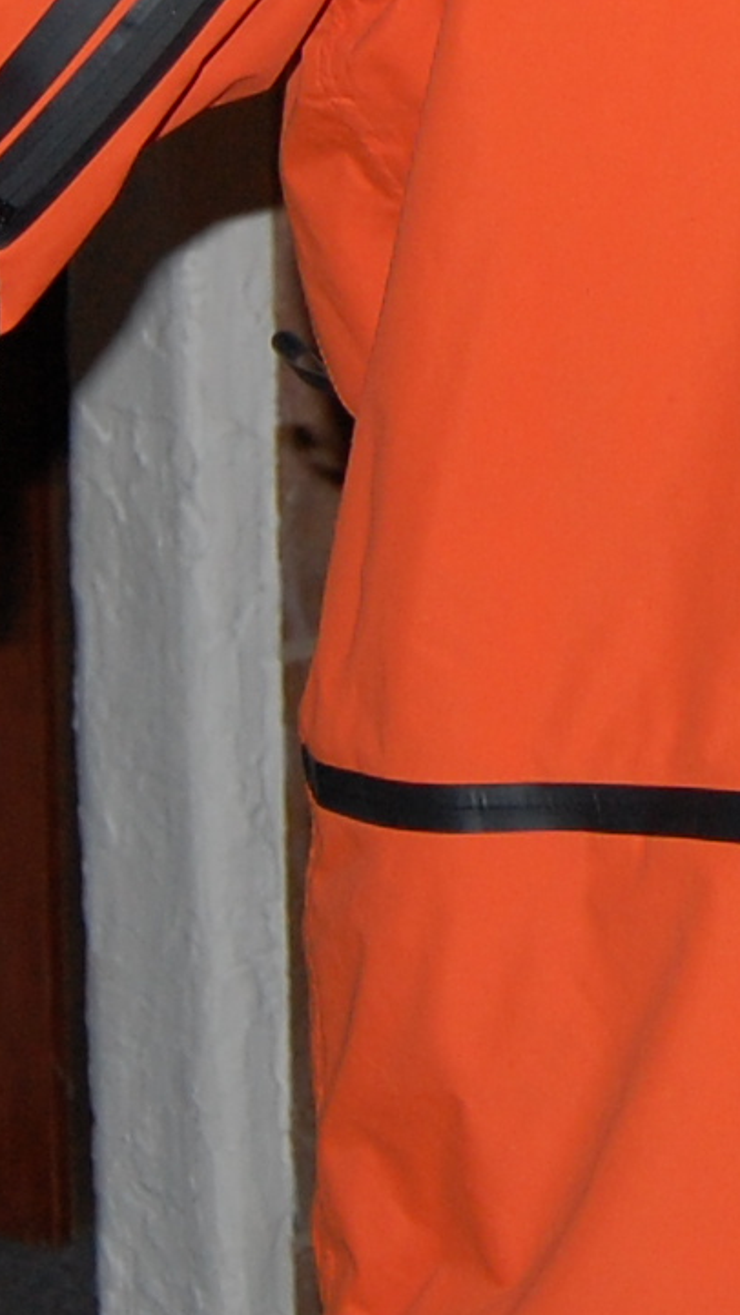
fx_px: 4566
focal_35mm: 131
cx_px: 982
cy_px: -47
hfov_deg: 9.1
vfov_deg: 16.0
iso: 400
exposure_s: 1/60
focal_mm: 20
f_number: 3.8
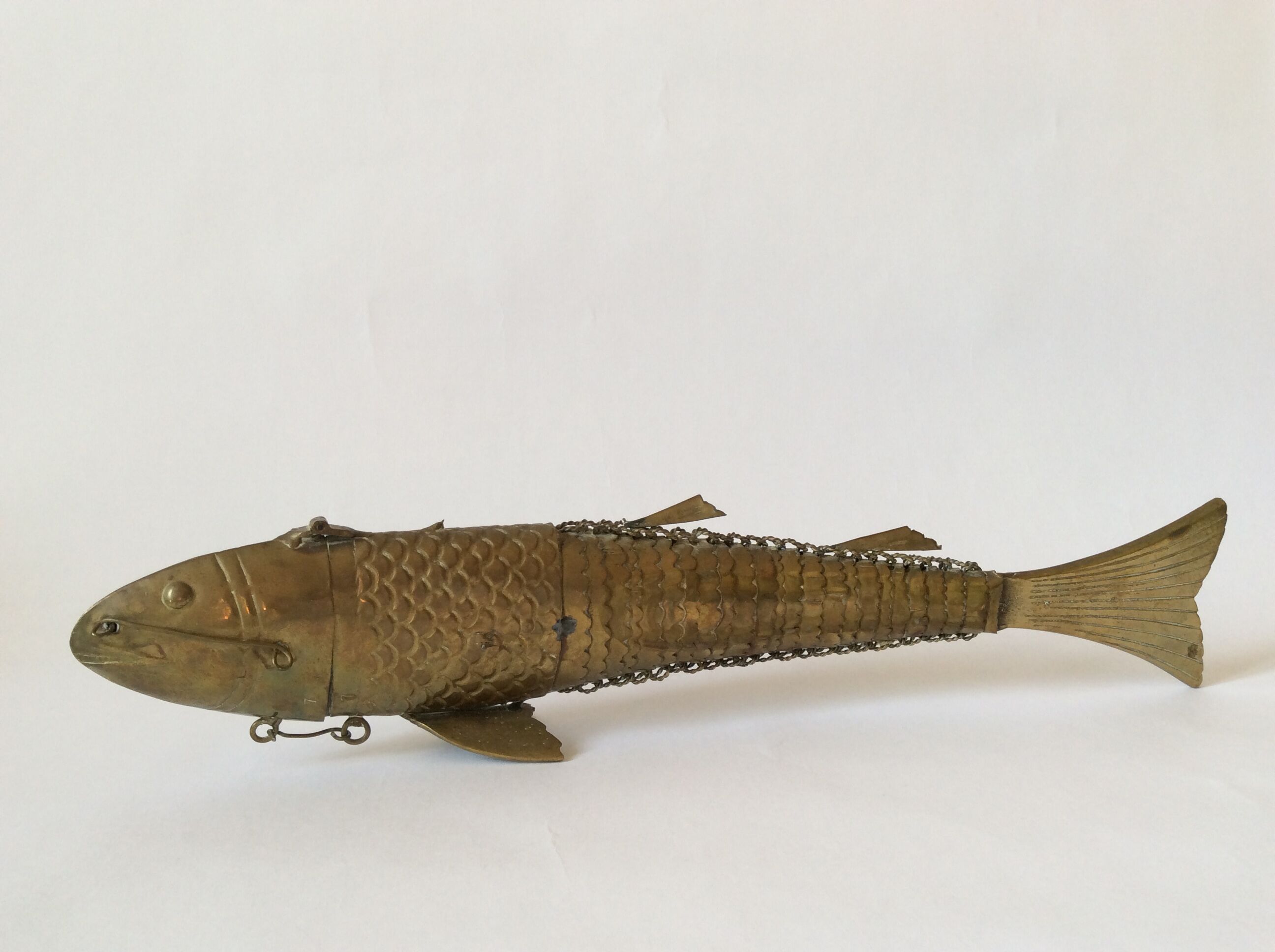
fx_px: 1177
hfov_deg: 56.9
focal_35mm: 32
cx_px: 638
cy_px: 476
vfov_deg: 44.1
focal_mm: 3.3
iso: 32
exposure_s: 1/50
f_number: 2.4
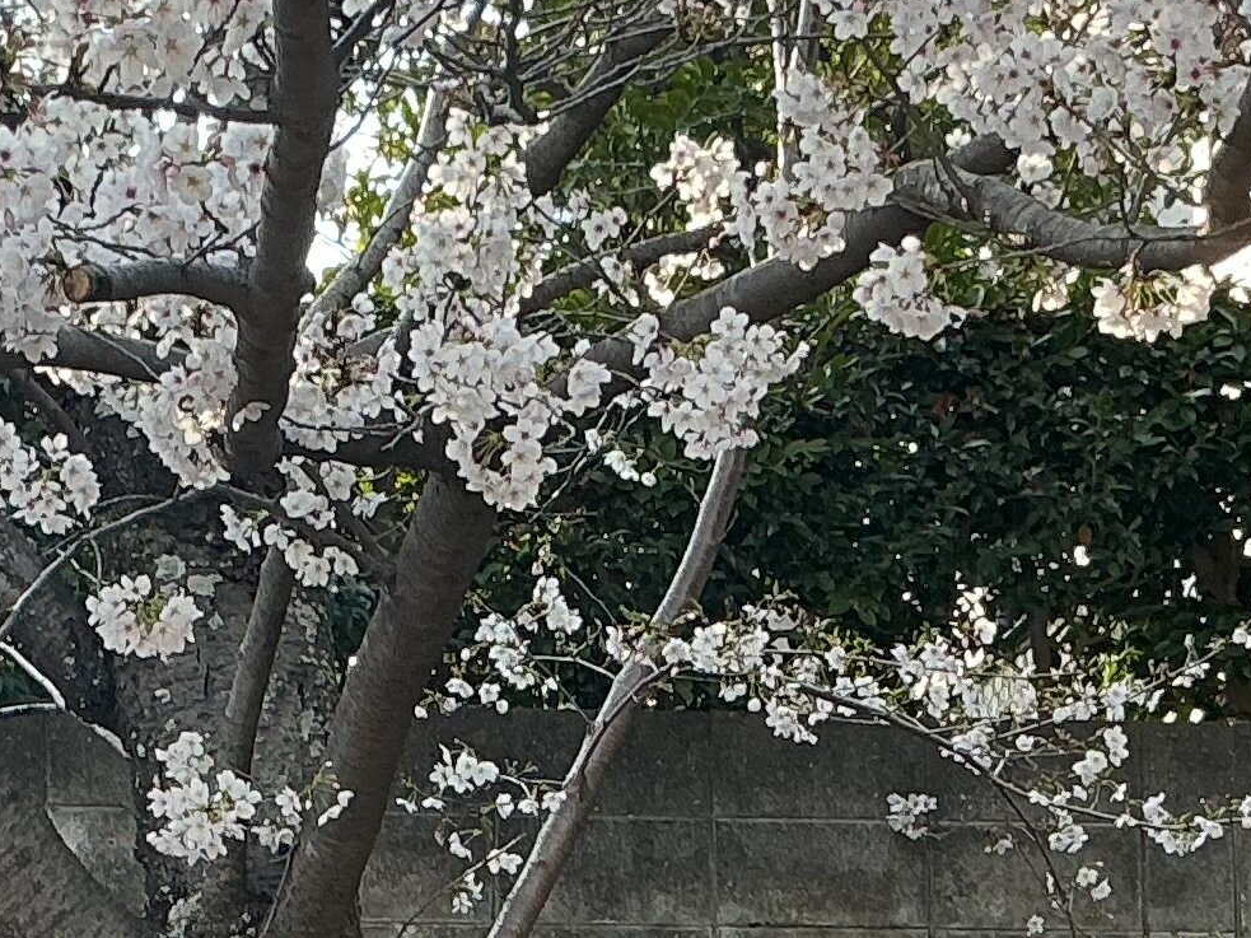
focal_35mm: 119
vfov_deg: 12.1
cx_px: 401
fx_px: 4300
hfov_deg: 16.5
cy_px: 1246
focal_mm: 3
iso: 25
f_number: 1.8
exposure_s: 1/173
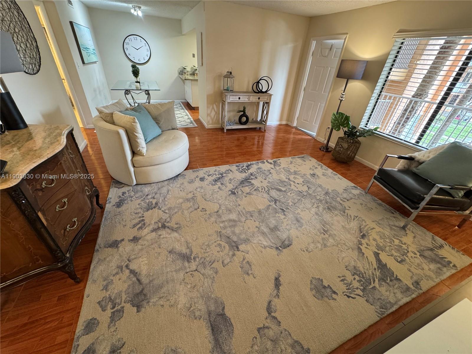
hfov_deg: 102.1
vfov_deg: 85.7
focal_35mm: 14
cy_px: 177
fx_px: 191
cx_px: 236
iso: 250
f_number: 2.2
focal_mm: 2.22
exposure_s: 1/60
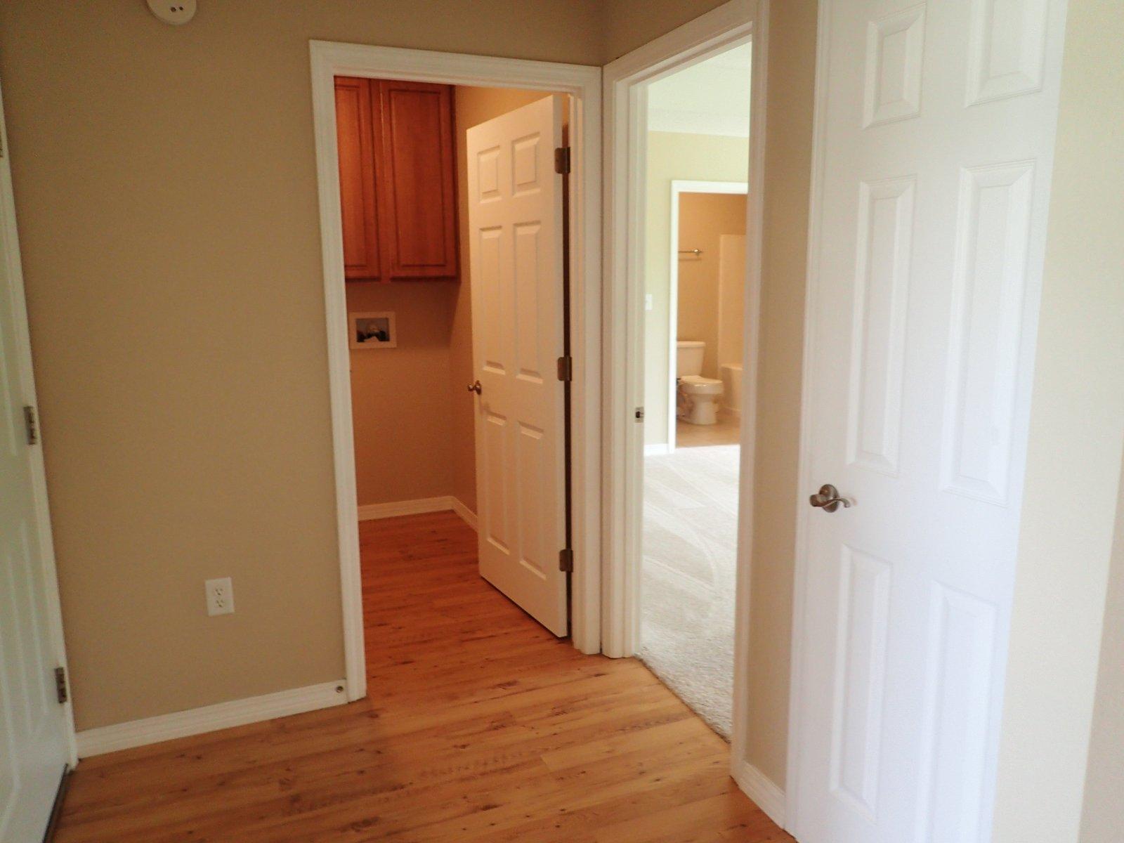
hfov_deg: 69.4
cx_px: 562
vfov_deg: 54.9
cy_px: 422
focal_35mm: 25
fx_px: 812
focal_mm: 4.5
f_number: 2
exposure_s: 1/60
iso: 160
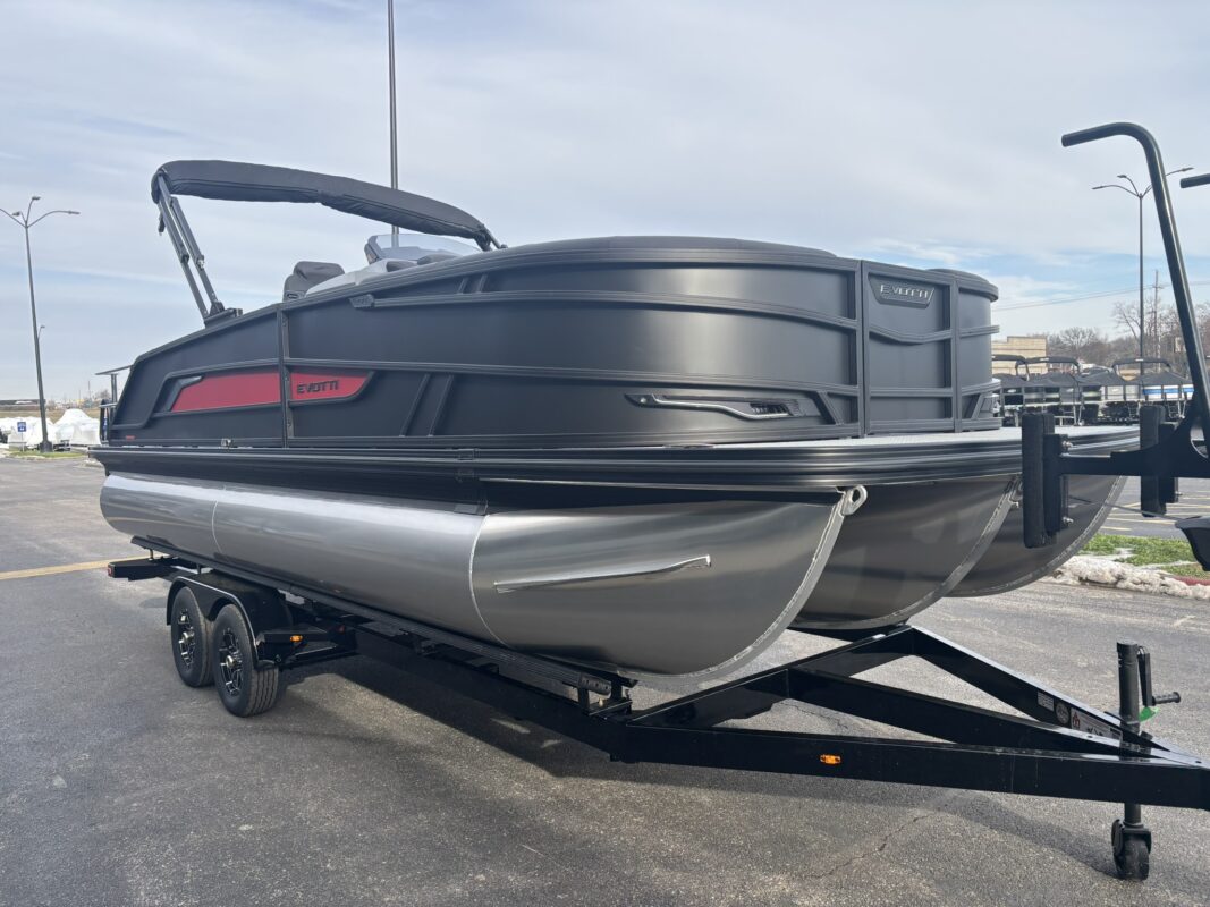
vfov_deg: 53.1
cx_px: 605
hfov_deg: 67.3
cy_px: 454
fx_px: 909
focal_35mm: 26
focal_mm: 5.96
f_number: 1.6
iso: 50
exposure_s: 1/1567
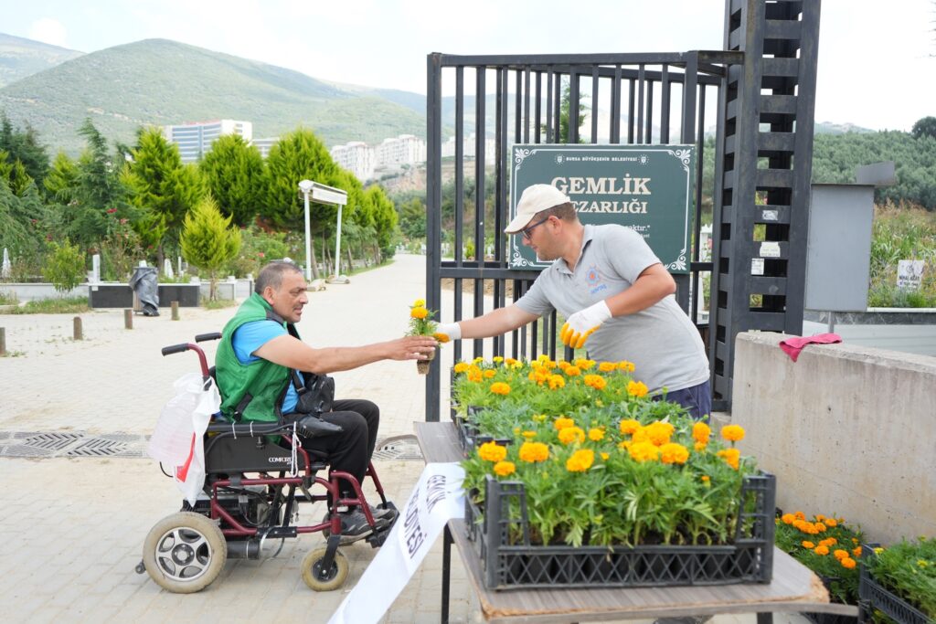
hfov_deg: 61.9
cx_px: 468
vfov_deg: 43.6
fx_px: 780
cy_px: 312
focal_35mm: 30
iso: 250
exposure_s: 1/640
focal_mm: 30
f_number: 3.5
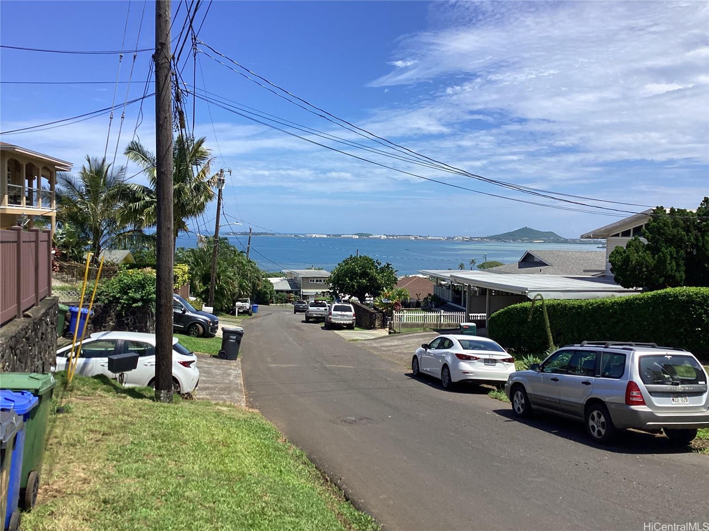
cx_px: 354
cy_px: 266
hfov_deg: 58.4
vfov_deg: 45.4
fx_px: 635
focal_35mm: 31
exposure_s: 1/1631
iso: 25
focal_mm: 3.3
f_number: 2.4
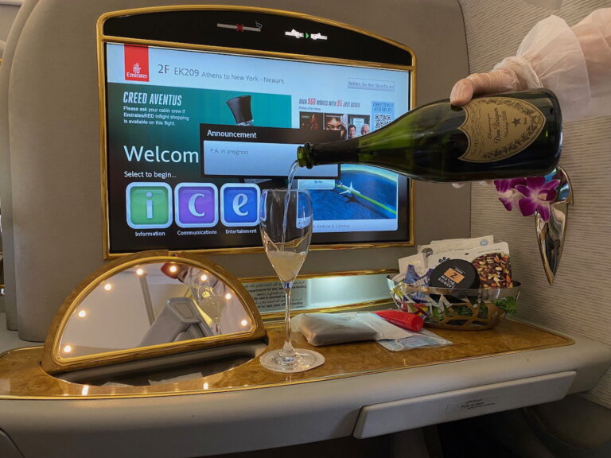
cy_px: 229
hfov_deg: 67.3
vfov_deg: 53.1
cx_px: 306
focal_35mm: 26
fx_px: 459
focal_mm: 4.25
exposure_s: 1/50
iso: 250
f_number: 1.8
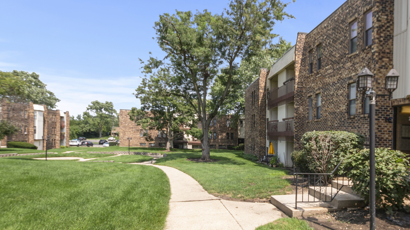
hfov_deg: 86.2
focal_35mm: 20
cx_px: 232
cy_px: 144
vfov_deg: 55.2
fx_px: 217
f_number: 8
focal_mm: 10
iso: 250
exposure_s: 1/250
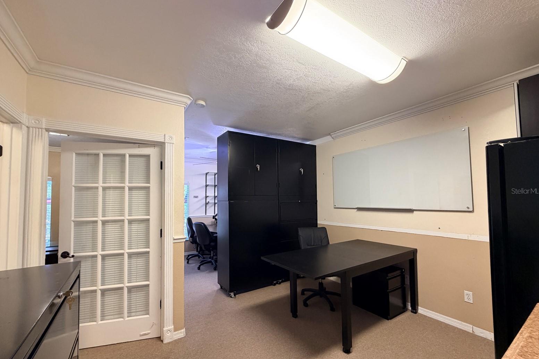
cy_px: 191
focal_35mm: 15
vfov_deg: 77.2
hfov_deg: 100.4
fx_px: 225
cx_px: 267
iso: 320
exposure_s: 1/60
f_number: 2.2
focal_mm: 2.22
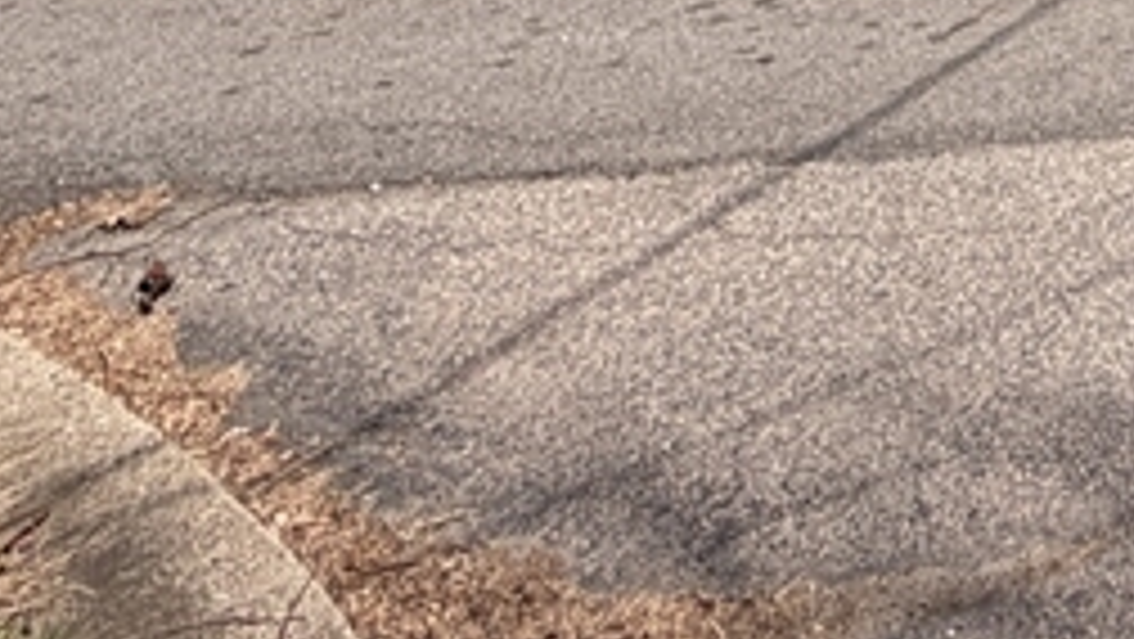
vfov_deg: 12.7
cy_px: -1071
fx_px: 1865
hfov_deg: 26.8
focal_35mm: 62
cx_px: 1584
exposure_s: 1/770
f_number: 2.2
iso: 25
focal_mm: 2.22
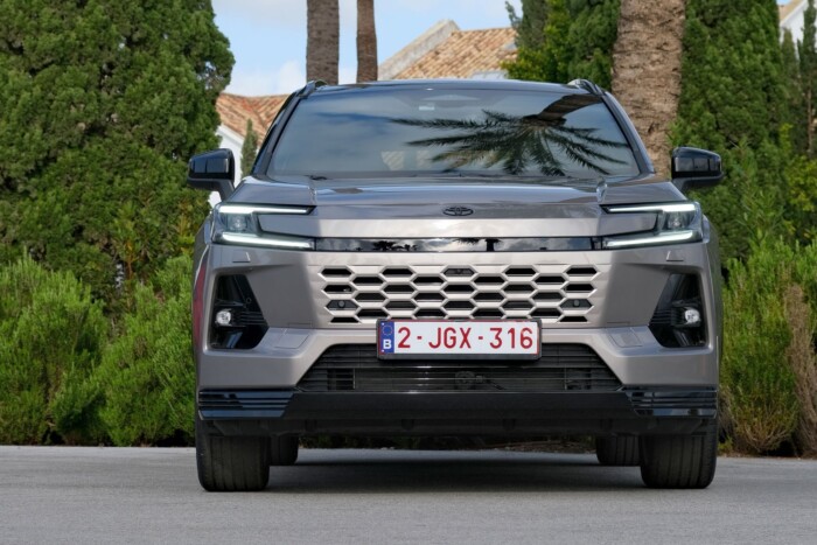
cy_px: 272
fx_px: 1793
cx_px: 408
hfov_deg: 25.7
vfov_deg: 17.3
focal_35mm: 79
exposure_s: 1/750
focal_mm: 52.7
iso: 320
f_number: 5.6
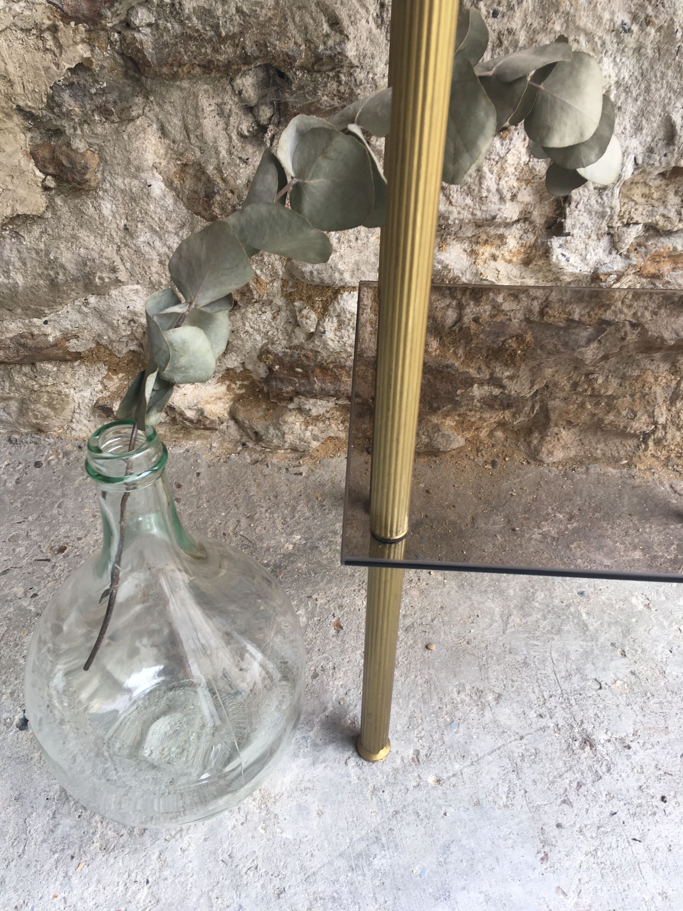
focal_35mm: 29
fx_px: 763
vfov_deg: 61.7
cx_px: 342
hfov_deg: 48.2
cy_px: 456
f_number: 2.2
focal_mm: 4.15
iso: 25
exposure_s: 1/50
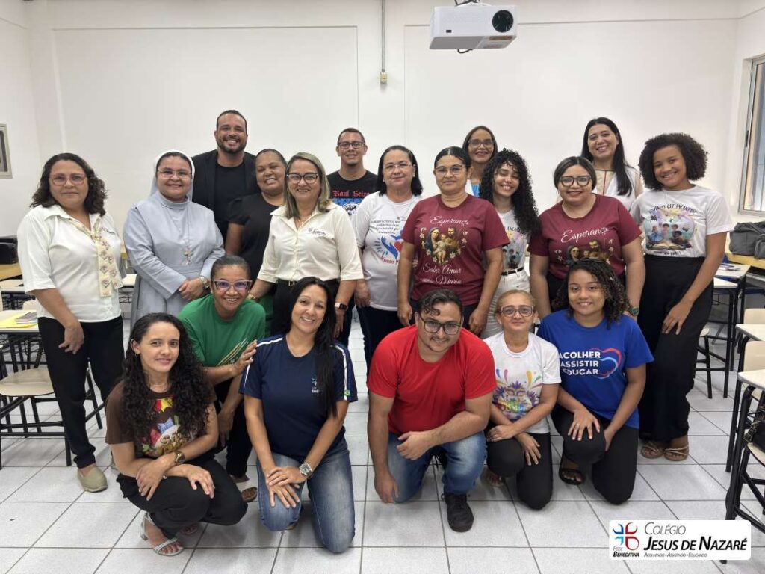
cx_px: 382
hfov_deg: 67.3
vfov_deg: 53.1
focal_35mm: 26
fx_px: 575
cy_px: 287
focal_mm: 5.96
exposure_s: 1/60
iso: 80
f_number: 1.6
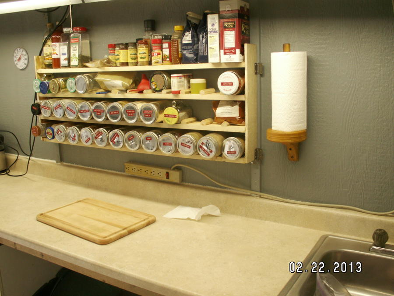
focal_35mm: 35
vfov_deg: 40.7
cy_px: 148
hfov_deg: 52.6
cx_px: 197
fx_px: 398
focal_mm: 5.86
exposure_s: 1/40
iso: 64
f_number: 2.8
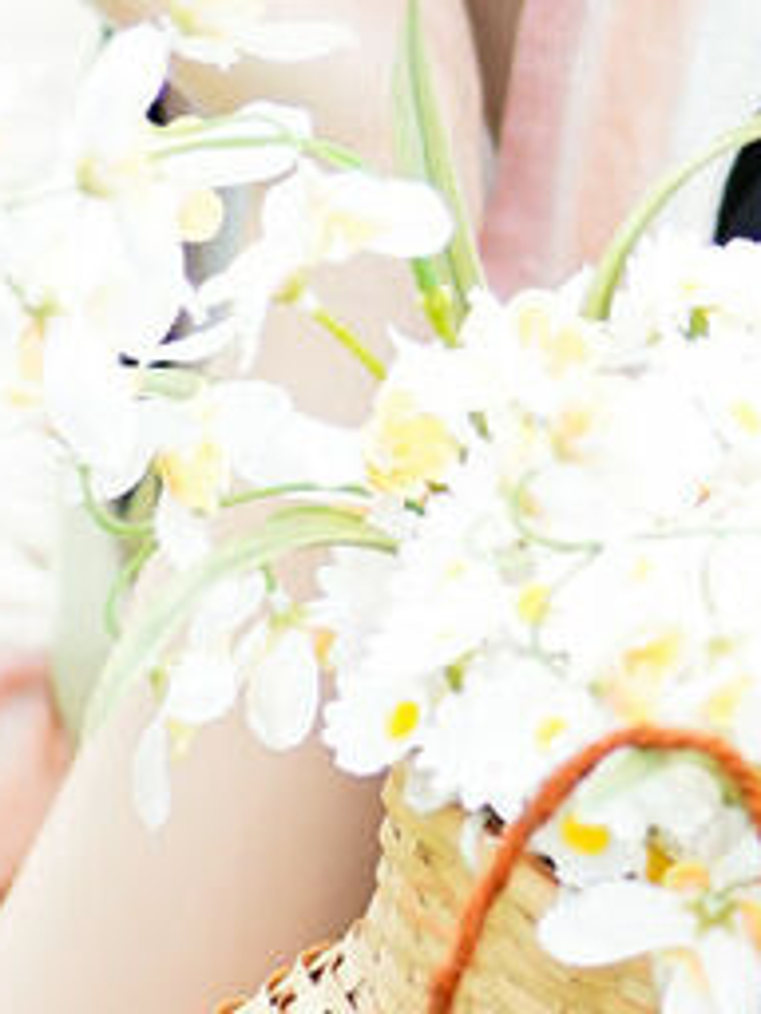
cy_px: 299
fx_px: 14715
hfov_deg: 3.0
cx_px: 571
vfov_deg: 3.9
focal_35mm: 502
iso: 125
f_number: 1.8
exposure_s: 1/1000
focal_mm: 85
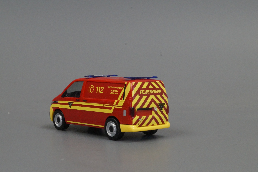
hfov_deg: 24.6
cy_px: 86
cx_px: 129
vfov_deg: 16.5
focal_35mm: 82
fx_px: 591
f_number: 22
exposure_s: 1/25
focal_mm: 55
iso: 3200
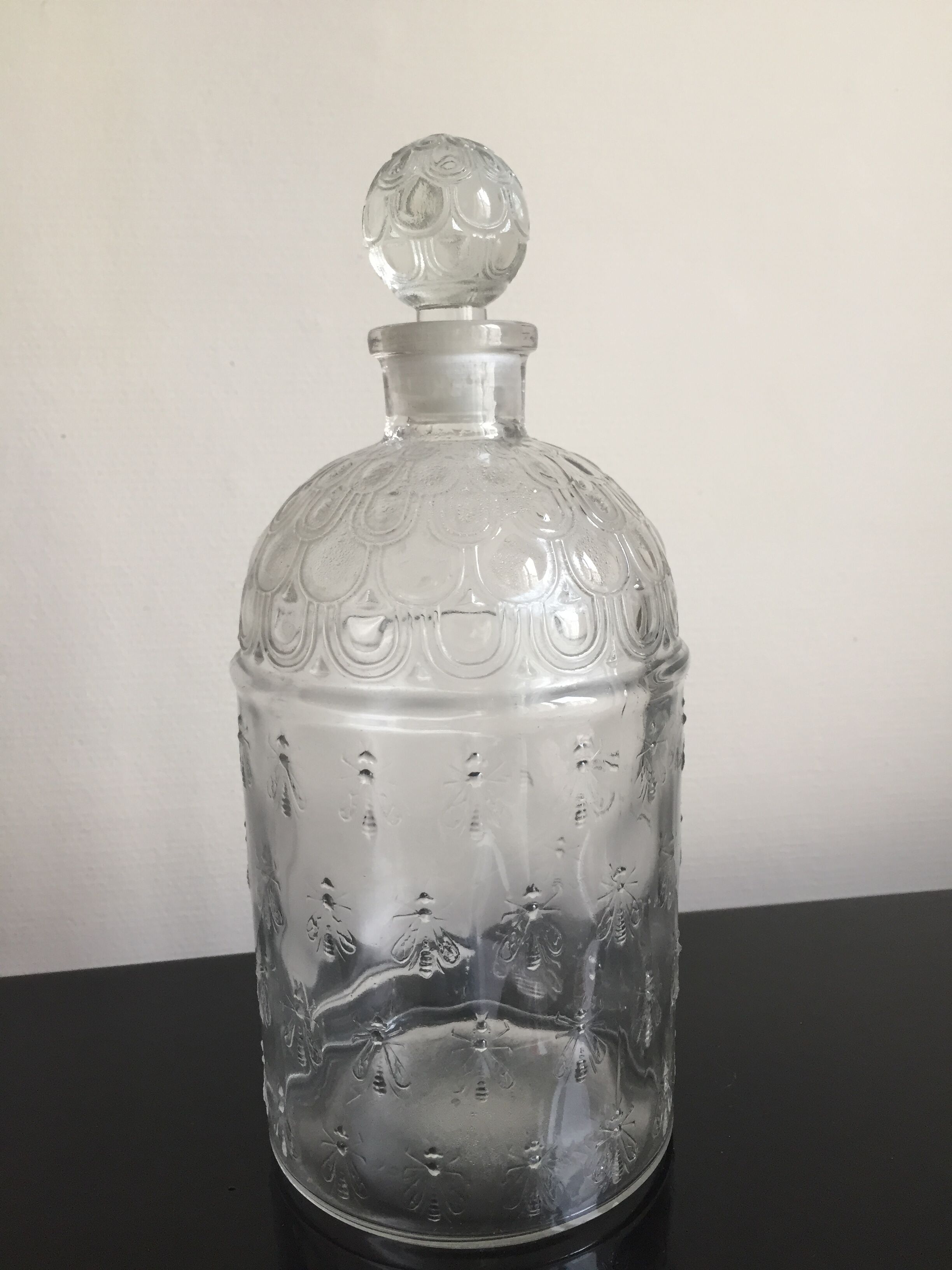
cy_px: 635
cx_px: 476
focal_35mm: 29
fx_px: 1063
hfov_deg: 48.2
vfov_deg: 61.7
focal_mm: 4.15
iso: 80
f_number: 2.2
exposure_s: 1/33
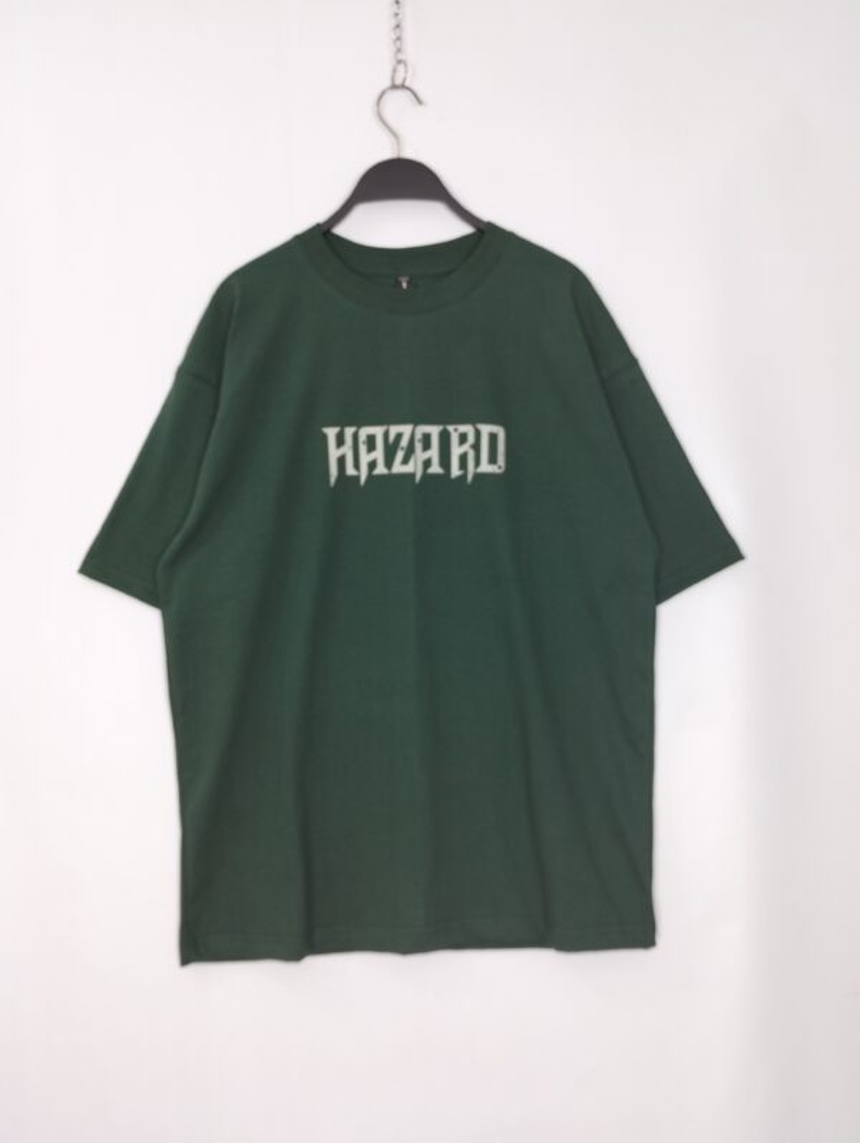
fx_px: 925
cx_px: 430
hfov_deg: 49.9
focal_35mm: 28
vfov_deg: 63.4
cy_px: 572
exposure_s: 1/15
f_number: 1.8
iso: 100
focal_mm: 4.27
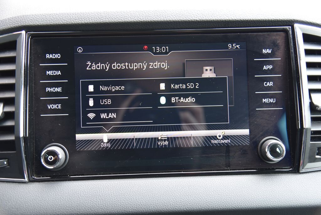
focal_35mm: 40
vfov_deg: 33.4
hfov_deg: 48.4
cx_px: 160
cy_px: 108
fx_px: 357
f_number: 4
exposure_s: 1/15
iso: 500
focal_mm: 40
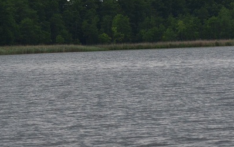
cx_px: 244
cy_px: -40
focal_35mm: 267
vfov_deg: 4.9
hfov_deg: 7.8
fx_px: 1704
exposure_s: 1/8000
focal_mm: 70
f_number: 4.5
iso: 900
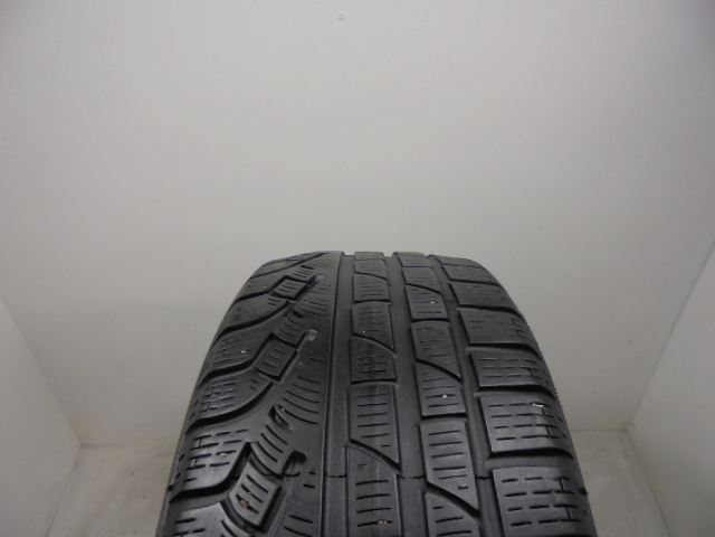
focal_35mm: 26
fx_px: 537
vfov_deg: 53.1
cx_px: 358
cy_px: 268
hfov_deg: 67.3
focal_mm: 4.6
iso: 100
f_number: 3.5
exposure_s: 1/30
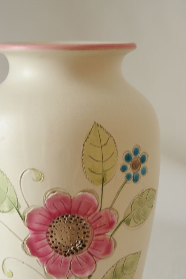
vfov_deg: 16.7
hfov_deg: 11.2
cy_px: 187
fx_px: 946
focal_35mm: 122
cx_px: 66
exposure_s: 1/25
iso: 200
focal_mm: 50
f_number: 6.3
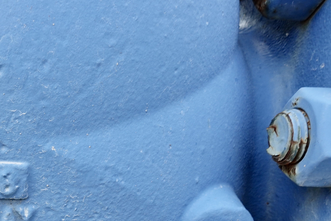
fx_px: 533
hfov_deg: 32.4
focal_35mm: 58
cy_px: 210
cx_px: 22
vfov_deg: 22.7
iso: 125
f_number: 5.6
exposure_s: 1/125
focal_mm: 9.4
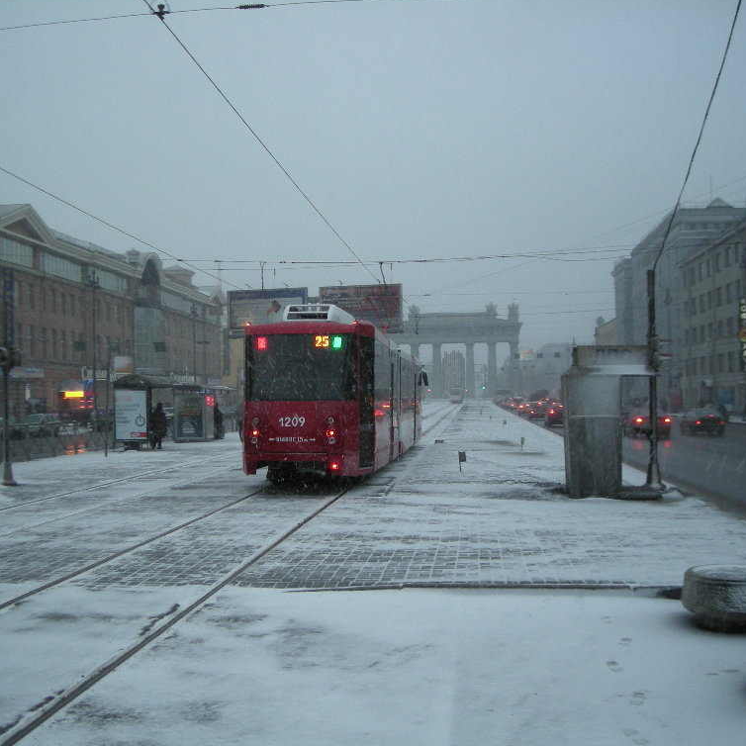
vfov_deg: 40.0
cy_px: 374
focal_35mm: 42
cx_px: 300
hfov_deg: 39.9
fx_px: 1024
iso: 127
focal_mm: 5.7
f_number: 2.8
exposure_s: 1/71.4
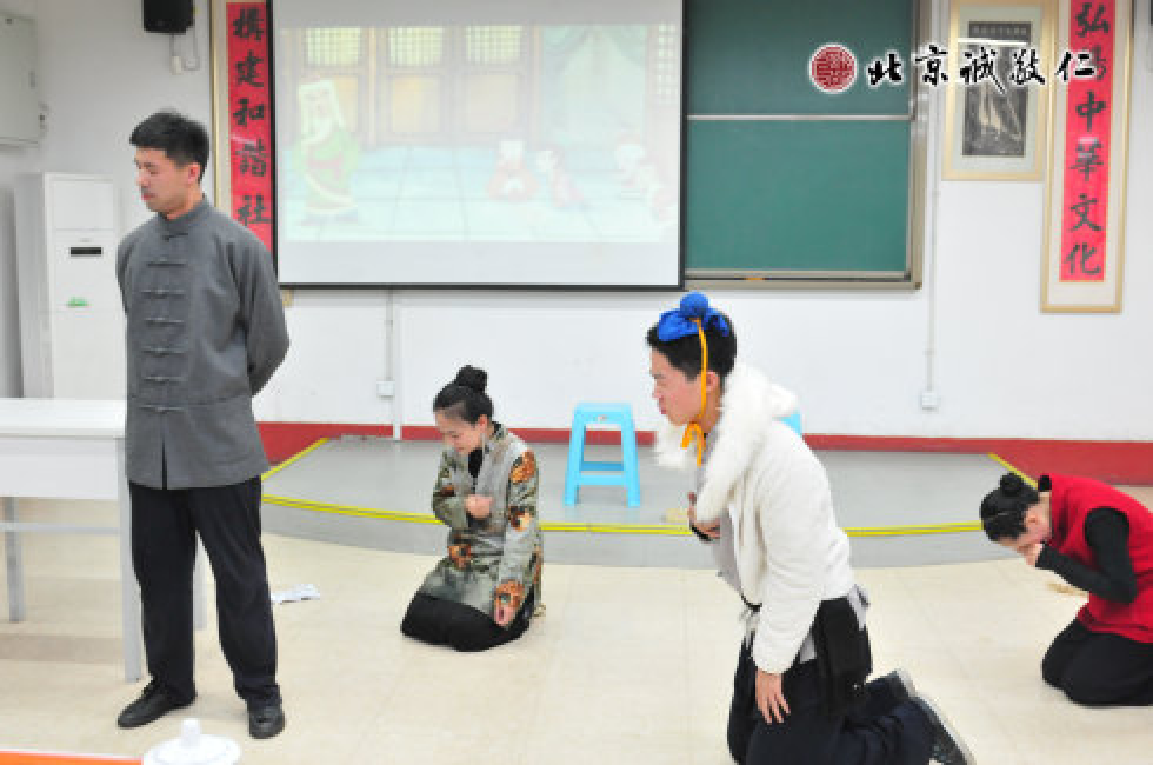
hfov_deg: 53.2
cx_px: 576
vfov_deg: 36.8
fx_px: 1151
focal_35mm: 36
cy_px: 382
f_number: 4
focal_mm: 24
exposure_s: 1/60
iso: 800
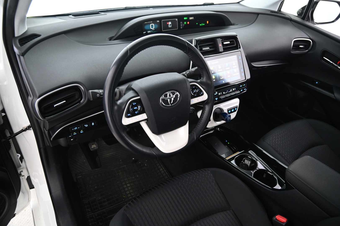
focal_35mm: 24
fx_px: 226
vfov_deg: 53.1
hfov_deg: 73.8
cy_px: 113
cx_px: 170
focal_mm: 24
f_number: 4
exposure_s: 1/15
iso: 2000
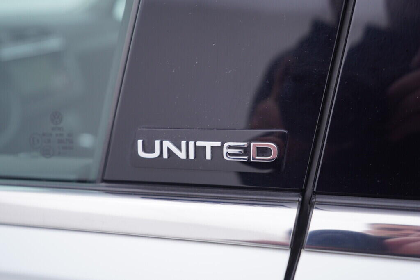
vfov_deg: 36.9
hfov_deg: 53.1
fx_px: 420
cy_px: 140
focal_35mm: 36
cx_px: 210
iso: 125
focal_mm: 24
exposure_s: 1/60
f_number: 3.5
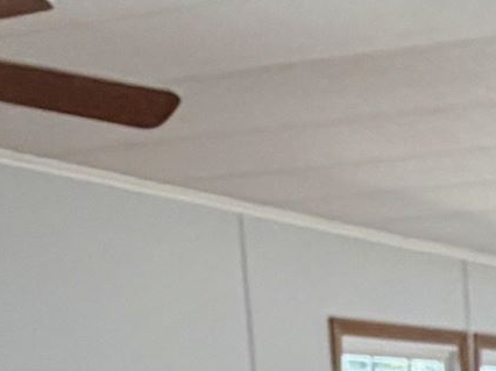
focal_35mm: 101
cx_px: 739
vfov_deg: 12.6
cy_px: 772
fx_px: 1446
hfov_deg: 17.5
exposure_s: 1/120
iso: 250
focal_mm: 2.22
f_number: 2.2
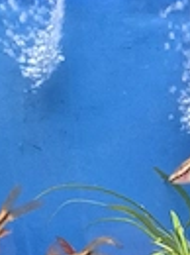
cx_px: 163
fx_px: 521
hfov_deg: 20.3
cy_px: 312
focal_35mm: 71
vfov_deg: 24.6
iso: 1250
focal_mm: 5.4
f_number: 1.8
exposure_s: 1/100
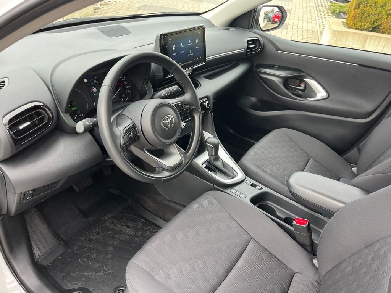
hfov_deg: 67.3
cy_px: 146
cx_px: 196
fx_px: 294
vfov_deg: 53.1
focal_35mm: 26
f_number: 1.6
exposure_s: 1/121
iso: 80
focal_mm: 5.1
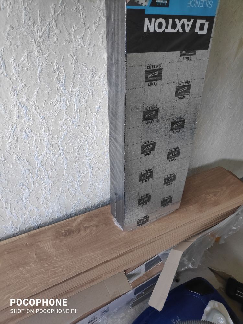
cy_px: 162
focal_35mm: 20
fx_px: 187
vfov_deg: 81.7
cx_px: 122
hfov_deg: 66.0
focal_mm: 3.94
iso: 775
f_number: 1.9
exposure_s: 1/100
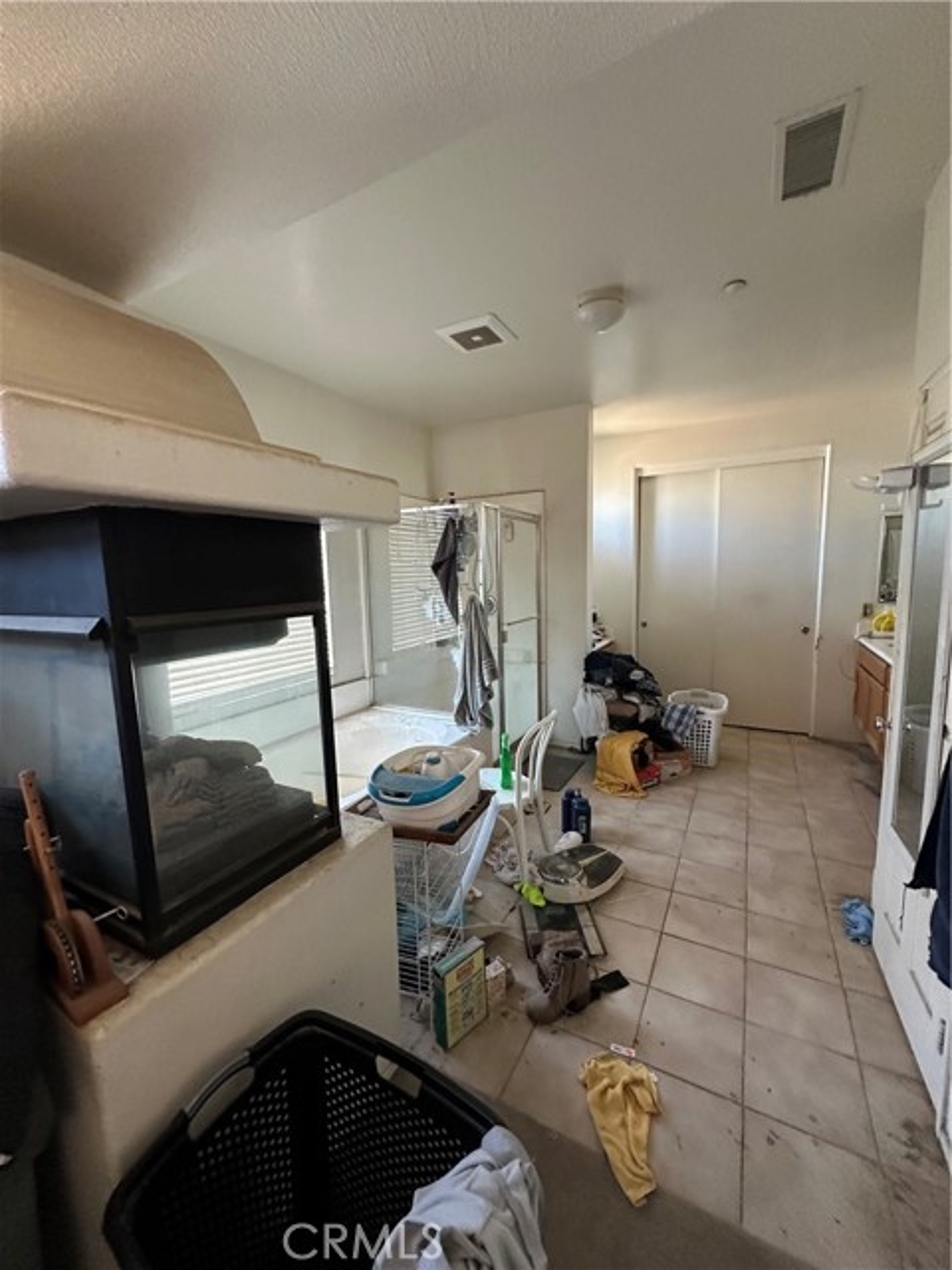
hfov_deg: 85.7
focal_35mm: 14
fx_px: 513
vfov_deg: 102.1
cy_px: 635
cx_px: 476
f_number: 2.2
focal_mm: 2.22
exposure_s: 1/60
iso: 500
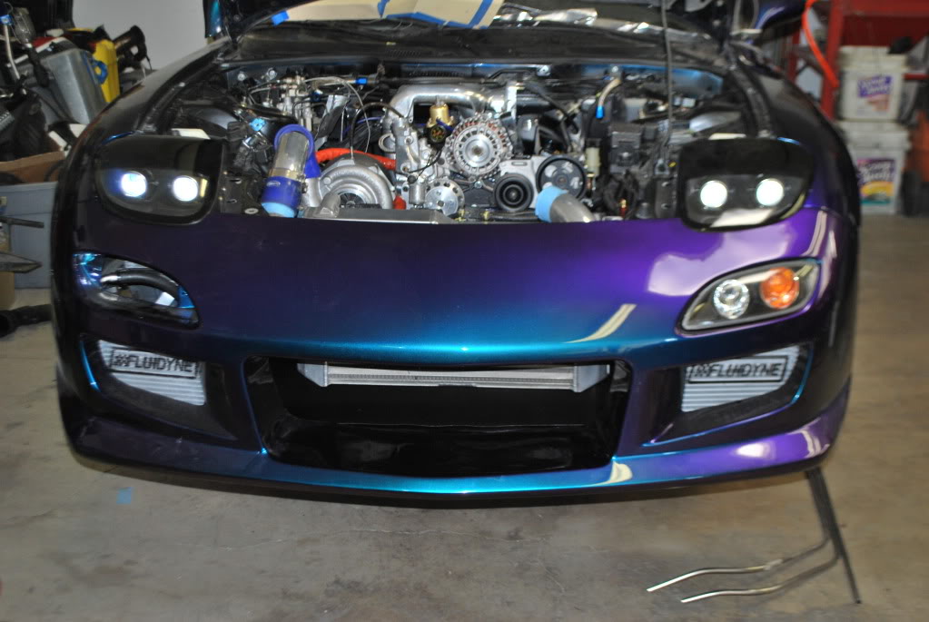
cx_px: 464
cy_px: 311
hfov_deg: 36.8
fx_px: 1395
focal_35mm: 54
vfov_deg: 25.1
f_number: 5.3
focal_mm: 36
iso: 200
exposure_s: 1/60
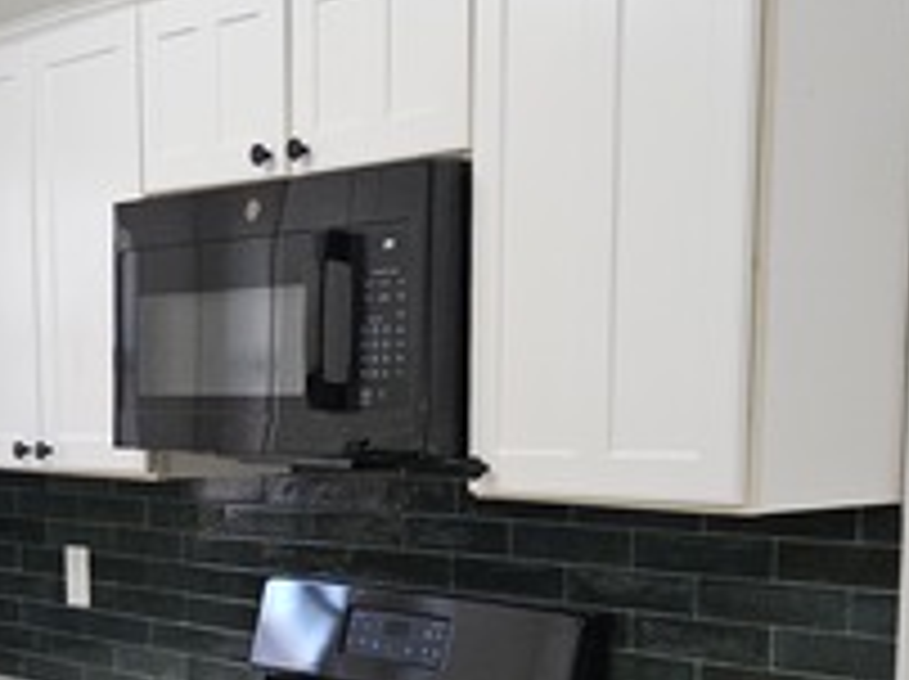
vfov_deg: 19.5
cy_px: 685
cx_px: 238
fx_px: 1915
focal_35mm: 73
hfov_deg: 26.4
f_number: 1.8
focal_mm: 5.4
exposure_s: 1/60
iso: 80
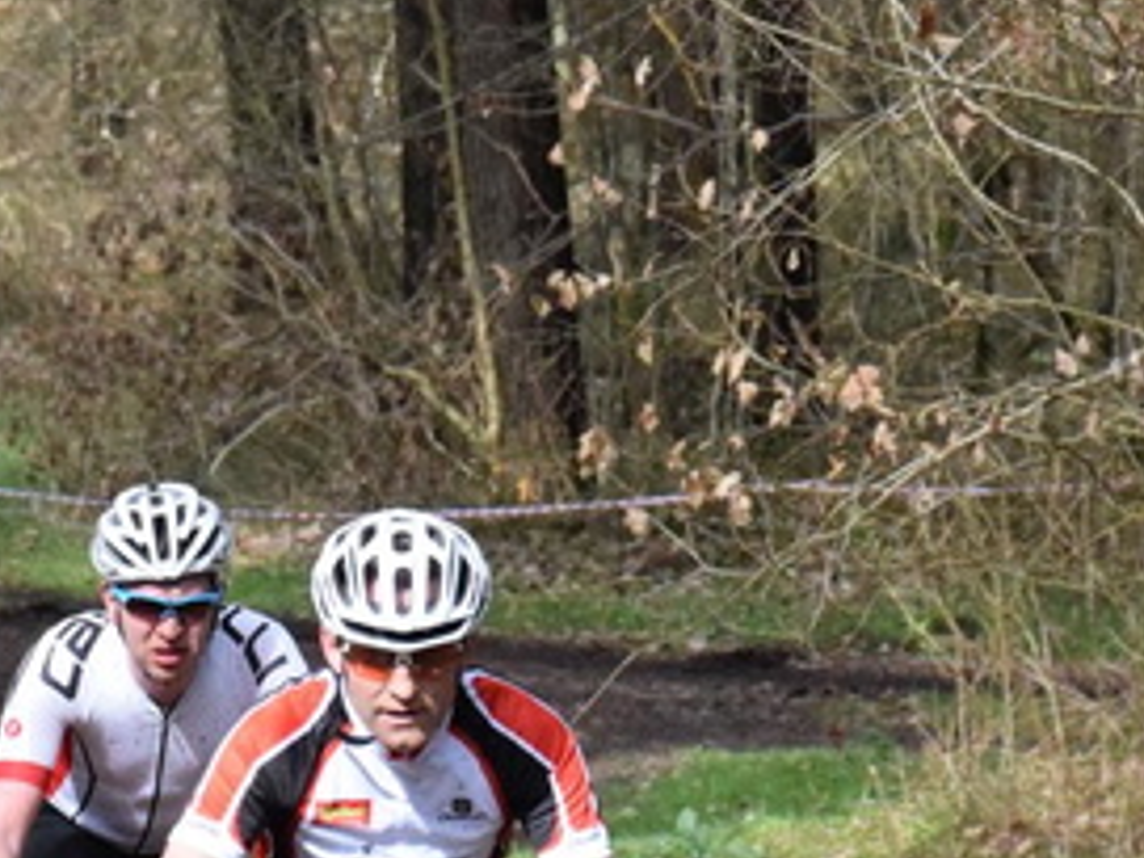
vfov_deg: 3.4
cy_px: 660
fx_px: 14554
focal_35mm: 440
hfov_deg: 4.5
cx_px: 324
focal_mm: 105
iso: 4000
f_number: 9
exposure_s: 1/2500
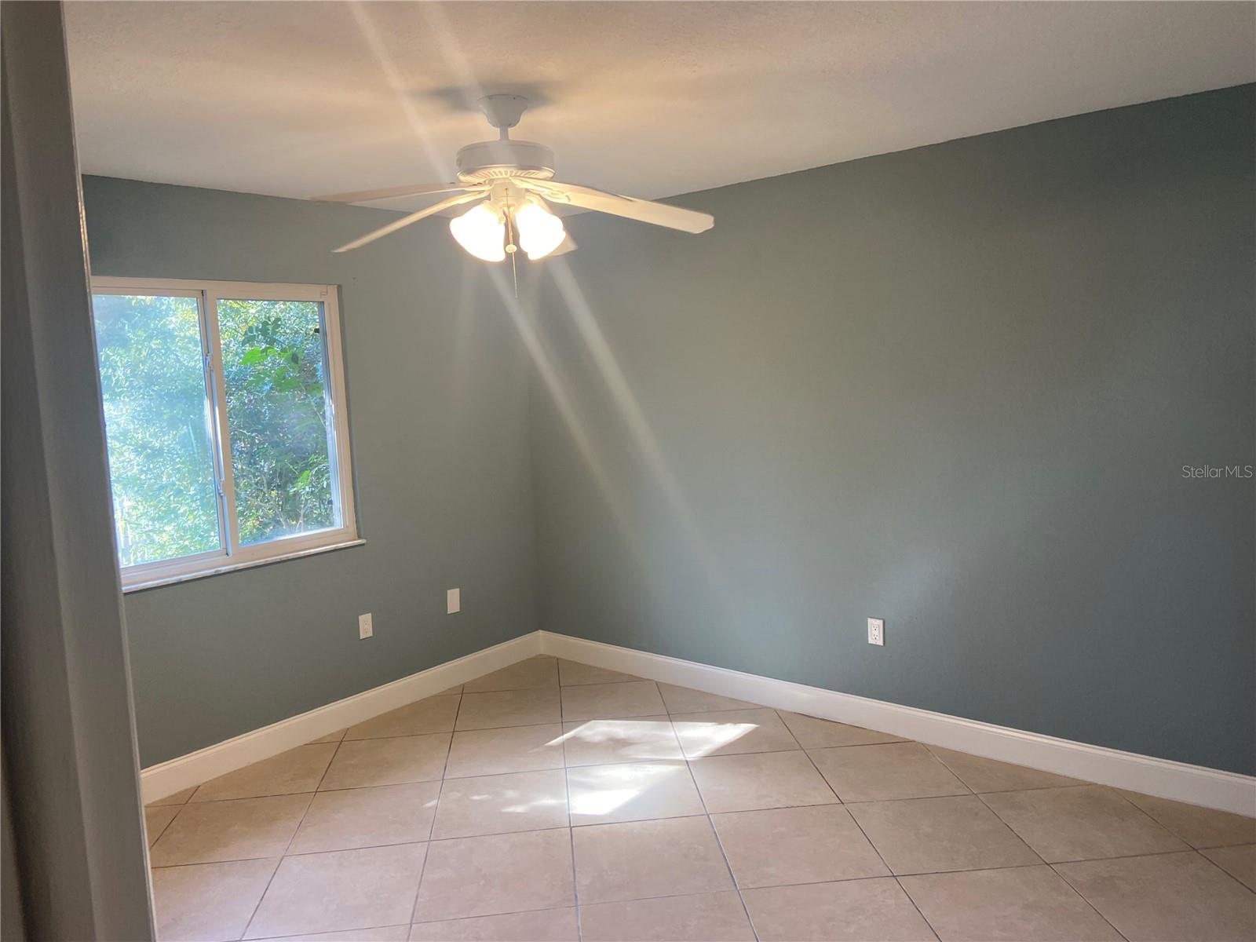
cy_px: 471
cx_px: 628
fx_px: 943
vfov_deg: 53.1
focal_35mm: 26
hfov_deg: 67.3
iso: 125
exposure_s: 1/120
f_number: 1.8
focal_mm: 4.25
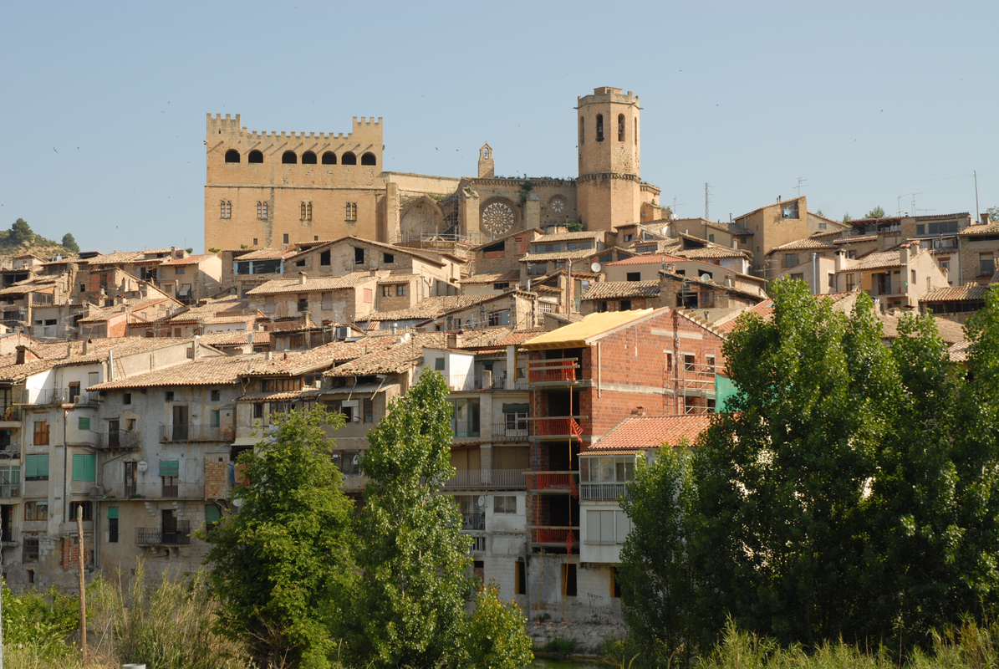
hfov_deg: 33.4
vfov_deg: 22.7
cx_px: 500
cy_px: 334
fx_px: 1667
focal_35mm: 60
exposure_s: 1/320
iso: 200
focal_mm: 40
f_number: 9
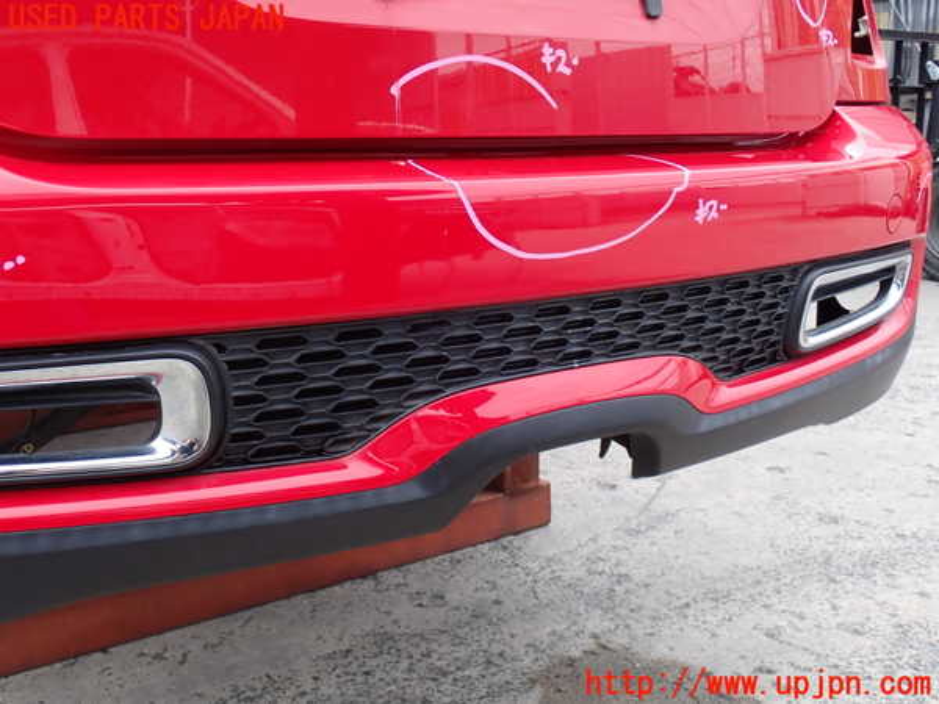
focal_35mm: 41
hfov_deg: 45.8
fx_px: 1112
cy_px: 352
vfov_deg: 35.1
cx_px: 470
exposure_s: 1/100
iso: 100
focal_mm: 7.31
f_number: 4
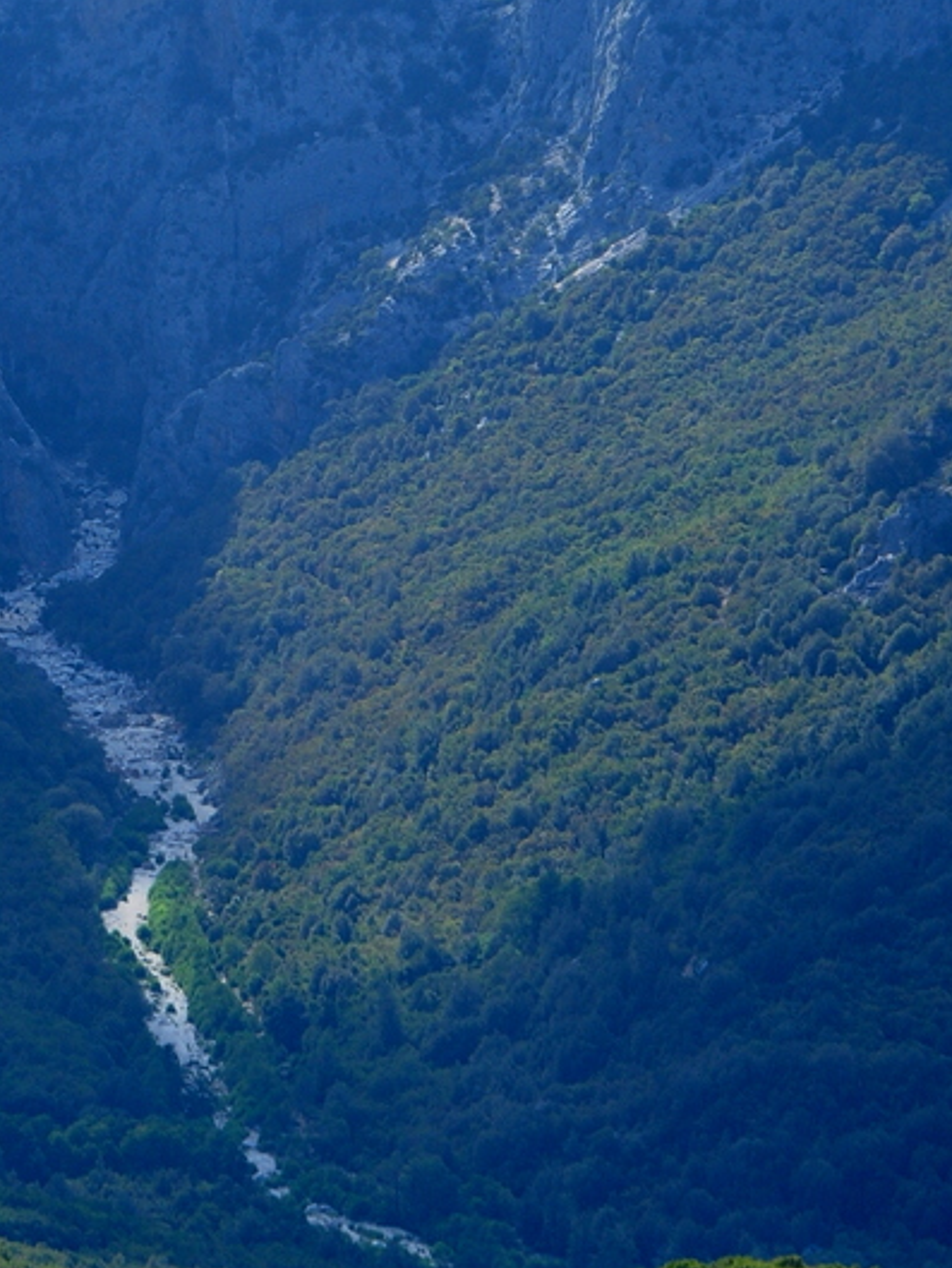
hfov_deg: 6.7
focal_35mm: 223
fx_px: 8174
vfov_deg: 8.9
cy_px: 247
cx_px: 189
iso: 400
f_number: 7.1
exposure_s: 1/800
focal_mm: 80
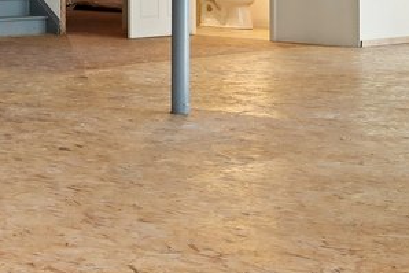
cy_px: -76
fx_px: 1250
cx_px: -143
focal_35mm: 110
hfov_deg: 17.3
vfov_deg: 12.1
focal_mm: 16
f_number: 8
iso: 400
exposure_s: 1/6
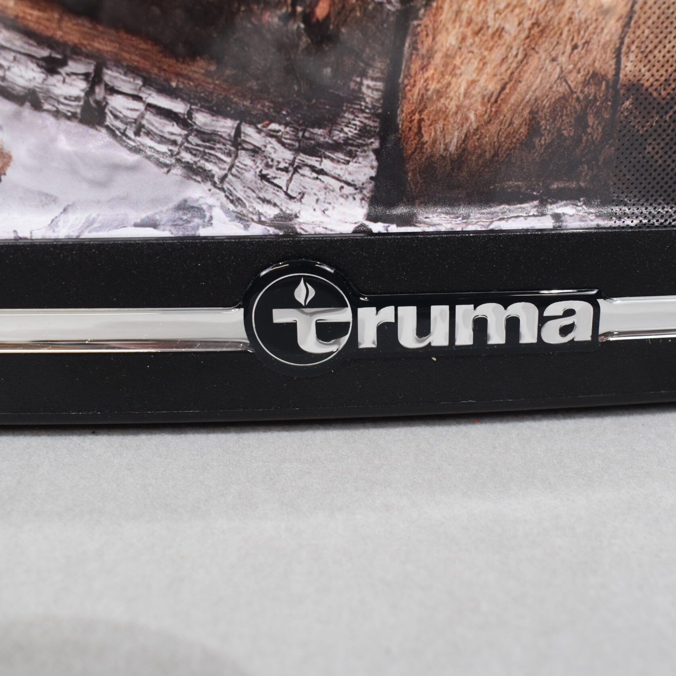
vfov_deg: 37.8
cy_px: 338
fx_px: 986
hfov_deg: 37.6
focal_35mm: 45
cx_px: 425
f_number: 5.6
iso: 500
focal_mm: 23
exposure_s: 1/60
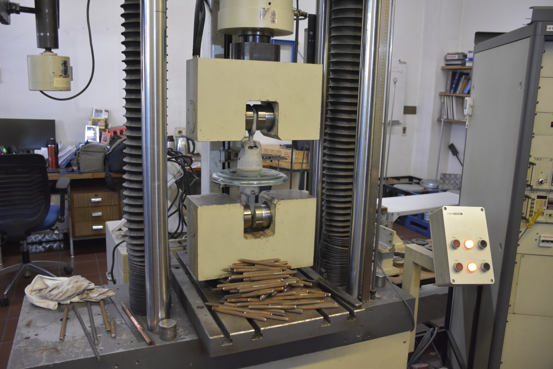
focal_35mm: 30
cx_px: 276
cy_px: 184
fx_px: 461
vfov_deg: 43.6
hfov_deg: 61.9
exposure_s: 1/100
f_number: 3.8
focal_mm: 20
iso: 2000
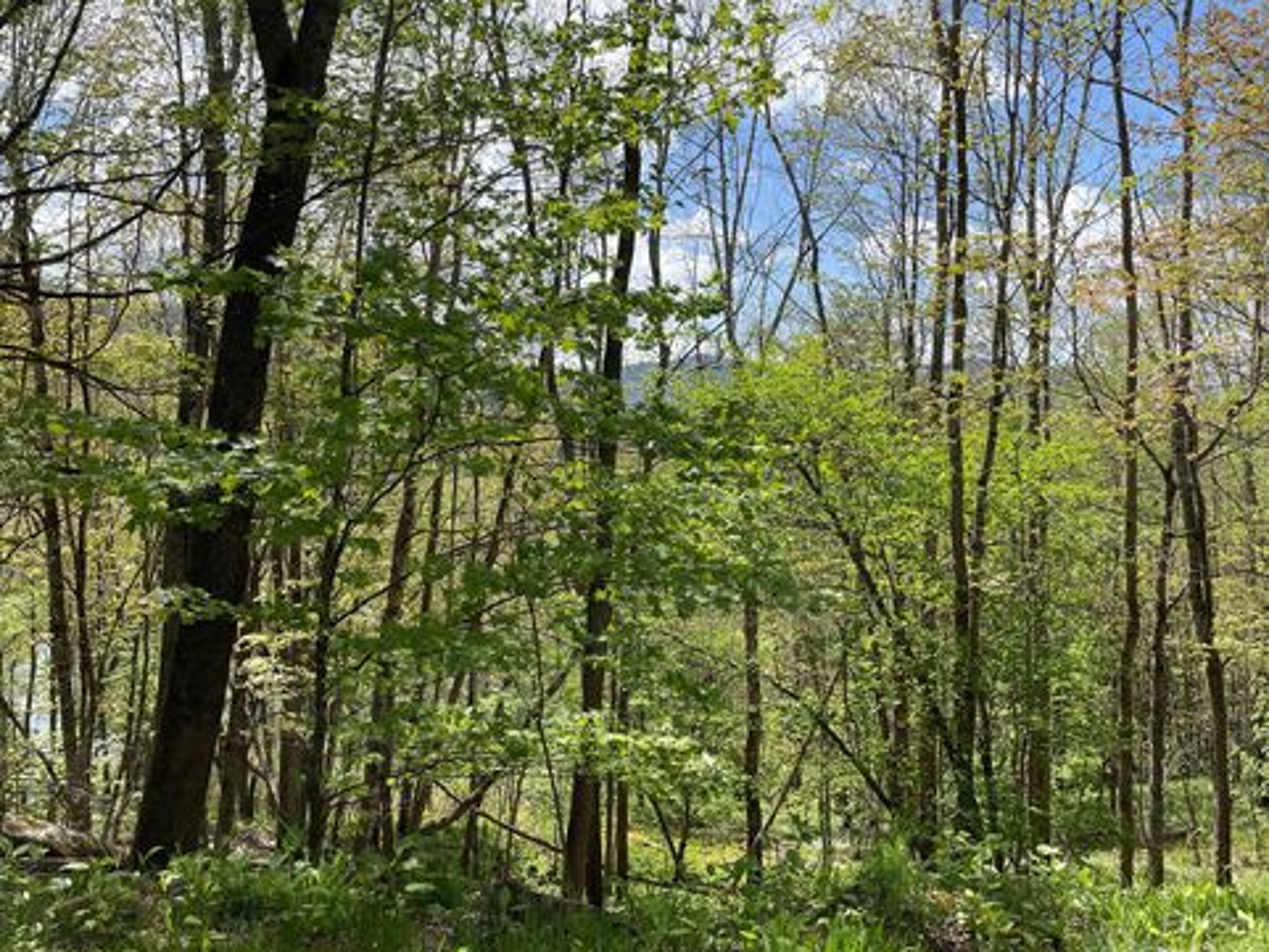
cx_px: 615
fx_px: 990
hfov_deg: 65.3
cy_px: 492
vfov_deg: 51.4
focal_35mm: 27
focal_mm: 4.2
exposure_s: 1/2020
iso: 32
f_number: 1.6
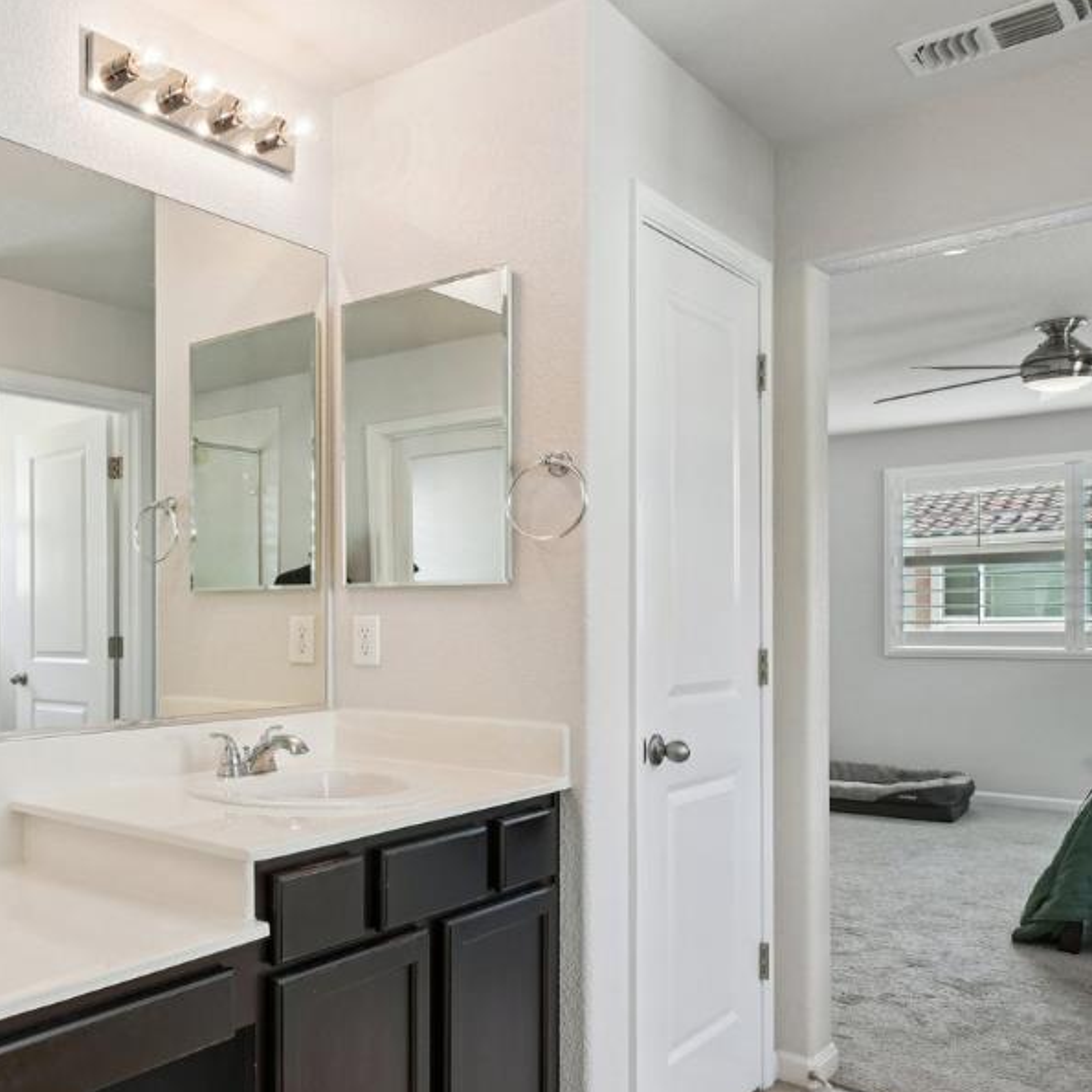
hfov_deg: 47.6
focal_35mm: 30
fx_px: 1071
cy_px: 618
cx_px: 77
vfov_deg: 53.9
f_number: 8
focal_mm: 14
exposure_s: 1/40
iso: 640
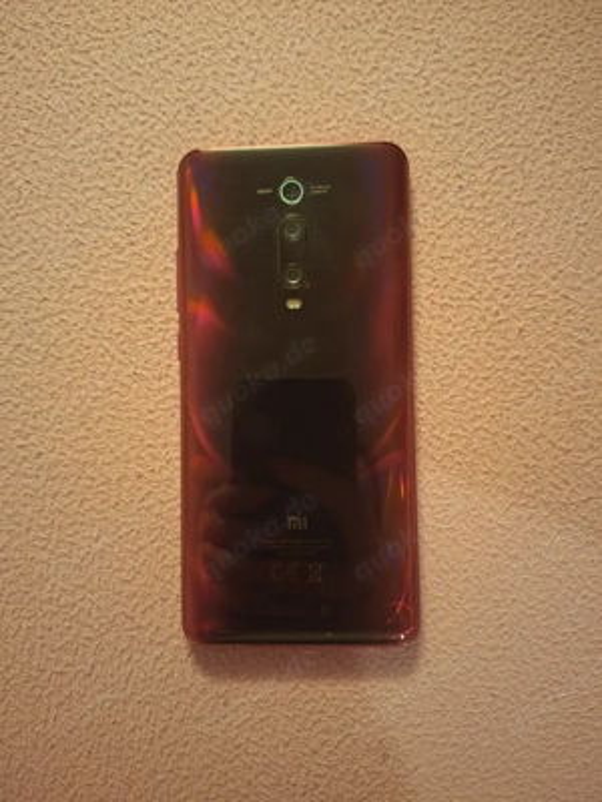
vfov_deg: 73.9
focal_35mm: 23
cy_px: 401
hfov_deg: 58.9
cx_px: 301
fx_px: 533
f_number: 1.8
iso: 640
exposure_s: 1/24
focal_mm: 5.54
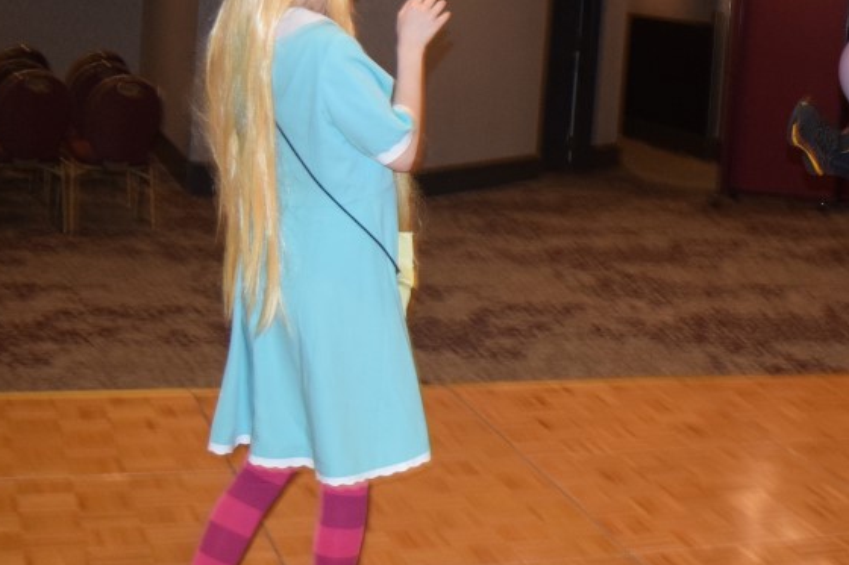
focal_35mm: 71
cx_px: 781
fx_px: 1675
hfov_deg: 27.3
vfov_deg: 19.0
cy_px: 133
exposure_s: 1/60
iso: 1800
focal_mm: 23
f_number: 3.8
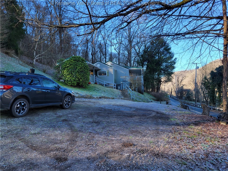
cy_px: 86
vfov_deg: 53.1
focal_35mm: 26
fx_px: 171
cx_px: 114
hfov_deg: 67.3
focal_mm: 5.4
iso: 40
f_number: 1.8
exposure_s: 1/335
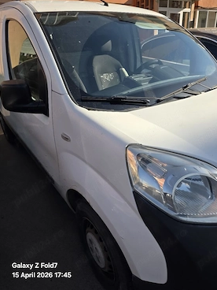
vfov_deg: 69.3
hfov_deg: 54.8
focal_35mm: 25
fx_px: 209
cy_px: 135
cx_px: 116
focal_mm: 6.25
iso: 80
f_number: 1.7
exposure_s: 1/5000
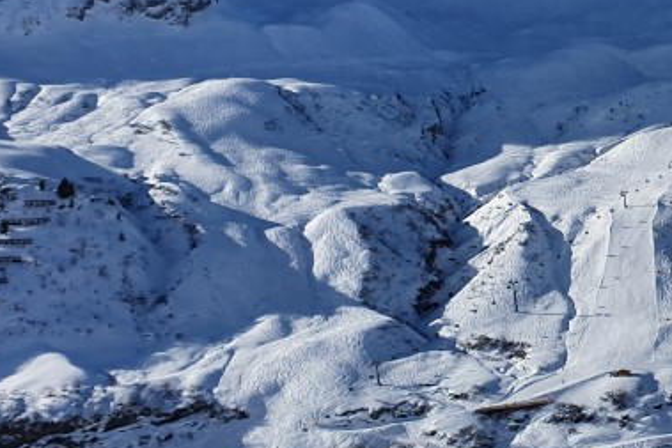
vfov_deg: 18.7
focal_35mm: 73
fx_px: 1363
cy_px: 205
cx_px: 846
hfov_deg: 24.6
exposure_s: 1/3816
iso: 50
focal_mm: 4.32
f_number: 2.4
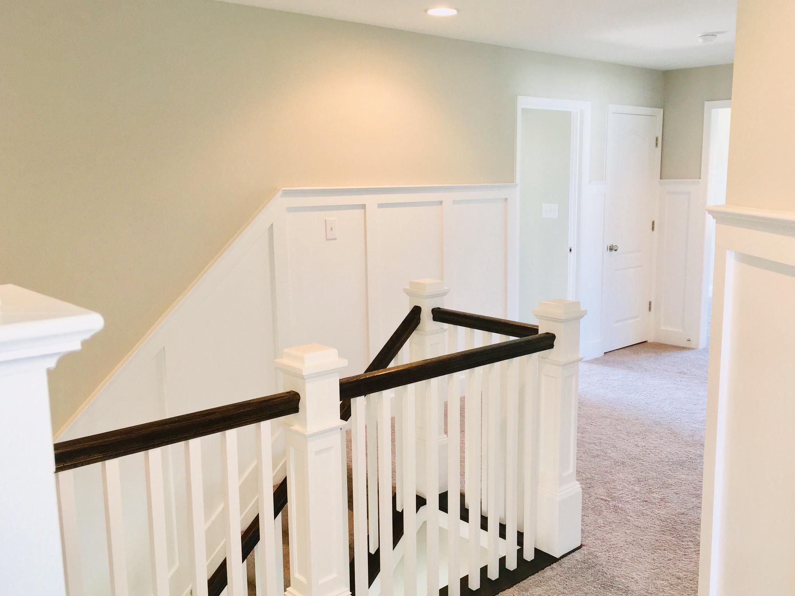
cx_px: 439
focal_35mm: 33
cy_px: 304
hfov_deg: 55.2
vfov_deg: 42.9
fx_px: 758
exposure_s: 1/30
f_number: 2.2
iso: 50
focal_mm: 4.15
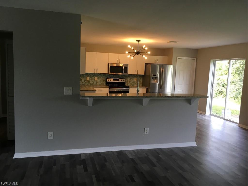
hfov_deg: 61.7
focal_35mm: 29
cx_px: 124
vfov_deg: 48.2
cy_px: 93
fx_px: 208
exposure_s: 1/30
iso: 25
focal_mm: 4.15
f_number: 2.2
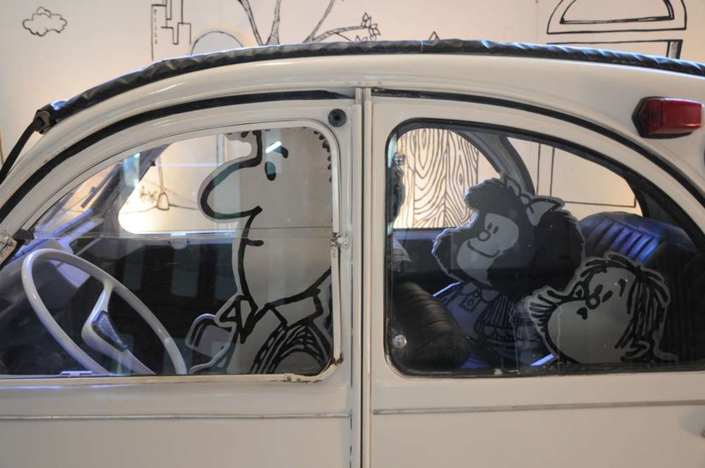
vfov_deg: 39.9
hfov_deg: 57.3
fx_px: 645
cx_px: 352
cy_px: 234
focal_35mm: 33
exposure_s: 1/15
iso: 640
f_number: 4
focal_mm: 22
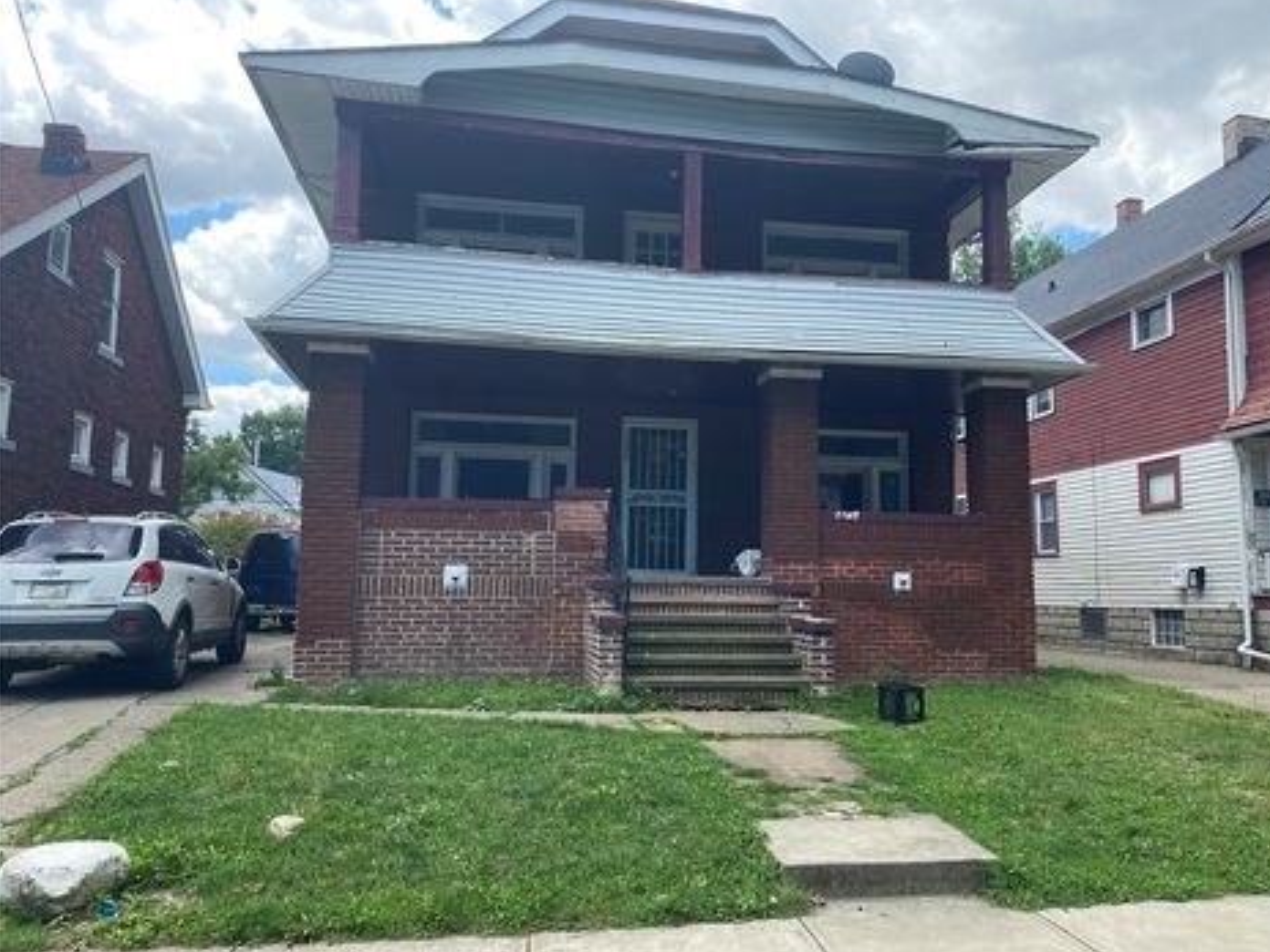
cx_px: 682
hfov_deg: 63.4
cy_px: 483
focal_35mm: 28
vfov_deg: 49.7
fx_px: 1027
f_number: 1.8
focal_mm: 4.25
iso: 32
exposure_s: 1/833
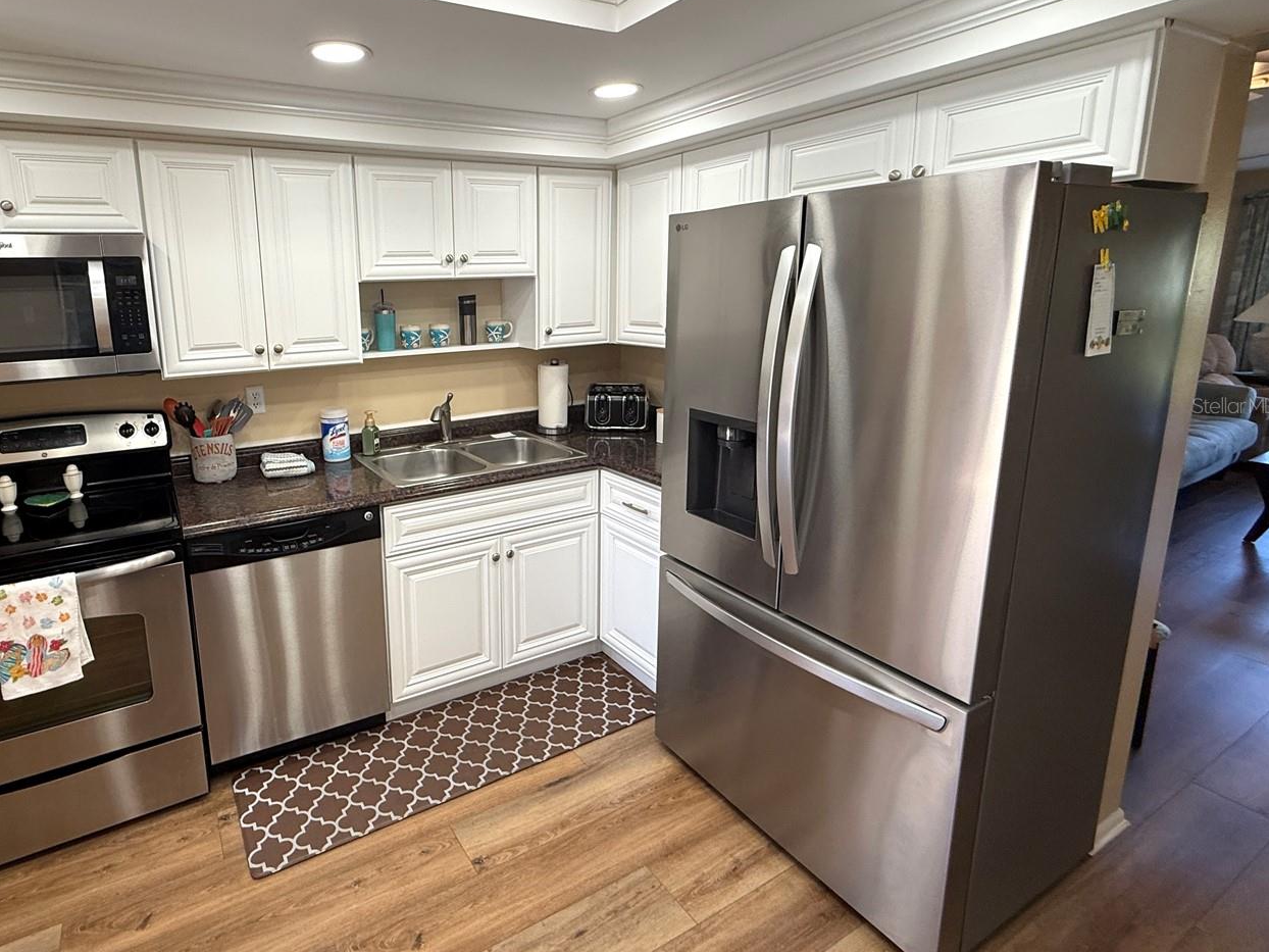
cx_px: 472
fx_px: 660
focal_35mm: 18
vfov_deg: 71.2
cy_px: 405
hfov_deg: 86.0
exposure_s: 1/120
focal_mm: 2.22
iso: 125
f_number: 2.2
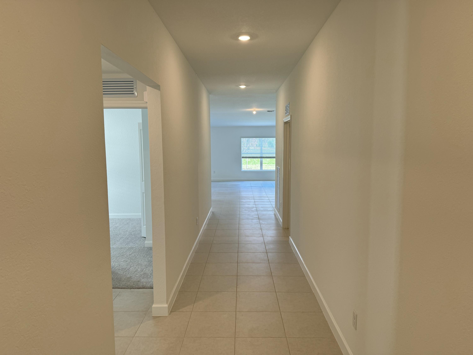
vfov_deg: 56.8
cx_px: 236
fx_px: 328
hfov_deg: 71.6
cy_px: 178
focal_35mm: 24
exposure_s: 1/150
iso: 100
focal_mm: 6.76
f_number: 1.78
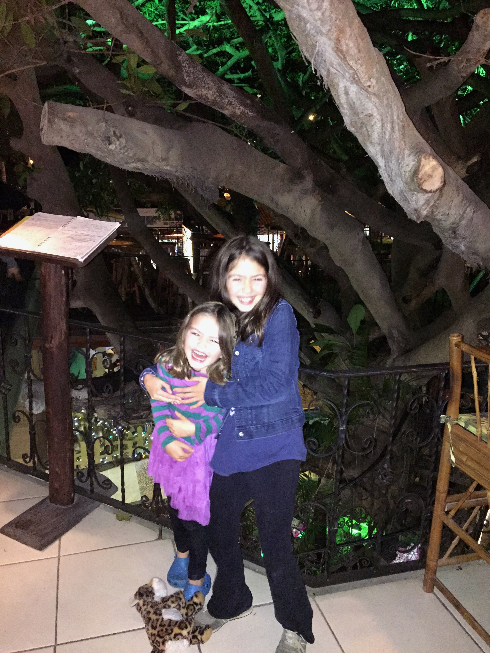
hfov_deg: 48.2
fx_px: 547
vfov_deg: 61.7
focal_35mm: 29
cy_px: 326
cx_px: 245
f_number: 2.2
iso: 1000
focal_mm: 4.15
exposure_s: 1/16
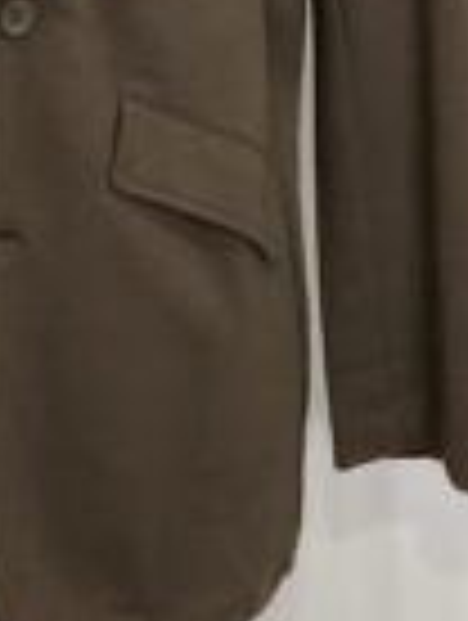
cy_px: -171
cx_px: 0
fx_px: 1456
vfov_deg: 21.9
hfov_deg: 17.8
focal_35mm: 81
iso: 125
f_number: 1.8
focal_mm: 3.99
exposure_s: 1/50
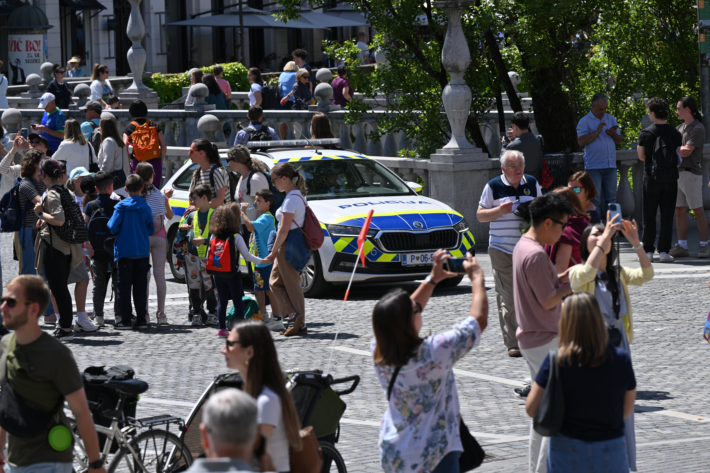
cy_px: 236
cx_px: 355
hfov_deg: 10.3
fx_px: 3944
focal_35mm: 200
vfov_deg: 6.9
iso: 125
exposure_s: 1/400
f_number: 9
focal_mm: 200
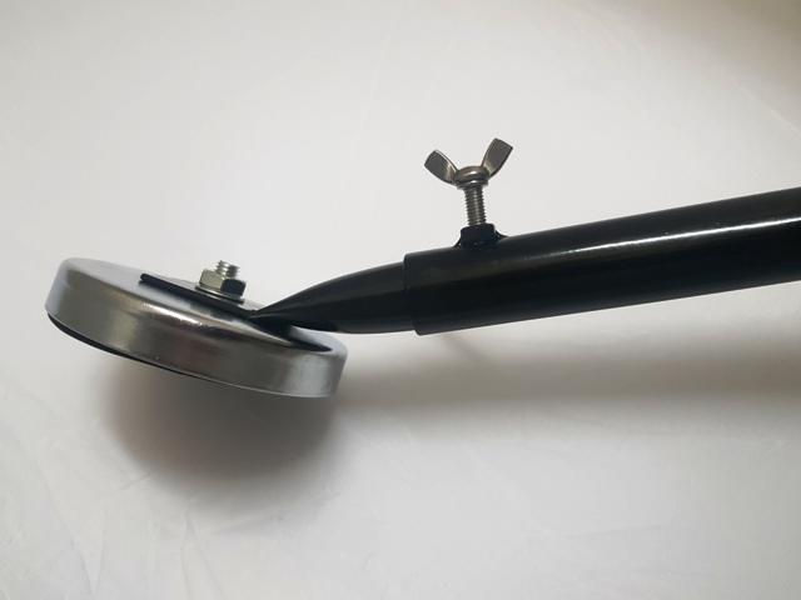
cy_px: 300
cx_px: 400
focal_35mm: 26
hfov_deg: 67.3
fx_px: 602
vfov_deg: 53.1
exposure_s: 1/50
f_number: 1.7
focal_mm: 4.2
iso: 250
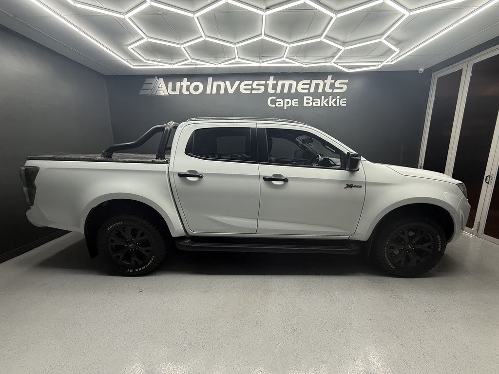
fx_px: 202
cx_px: 250
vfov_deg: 85.7
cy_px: 187
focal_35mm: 14
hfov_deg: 102.1
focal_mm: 2.22
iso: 100
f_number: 2.2
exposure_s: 1/100
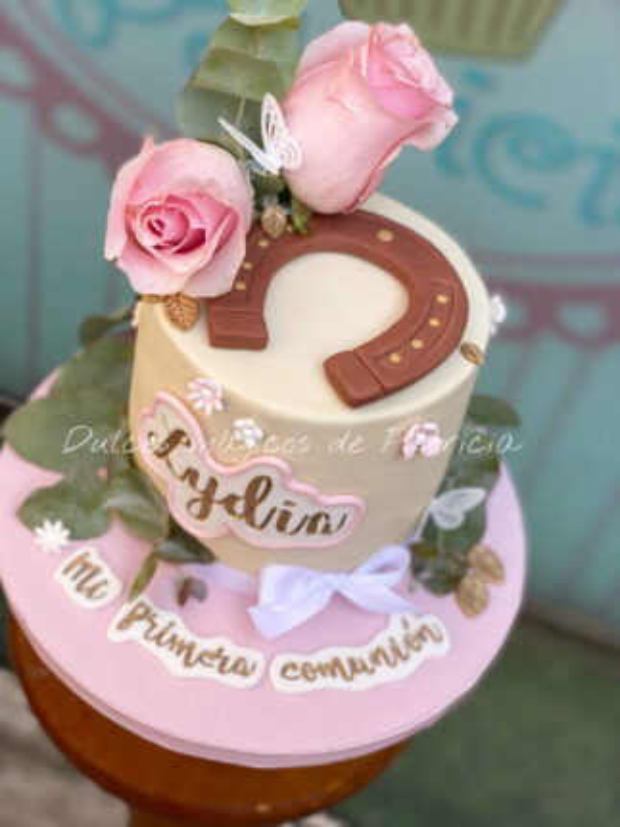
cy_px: 414
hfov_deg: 28.0
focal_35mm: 52
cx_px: 310
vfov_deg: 36.8
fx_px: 1242
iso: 20
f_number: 2
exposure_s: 1/675
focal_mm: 6
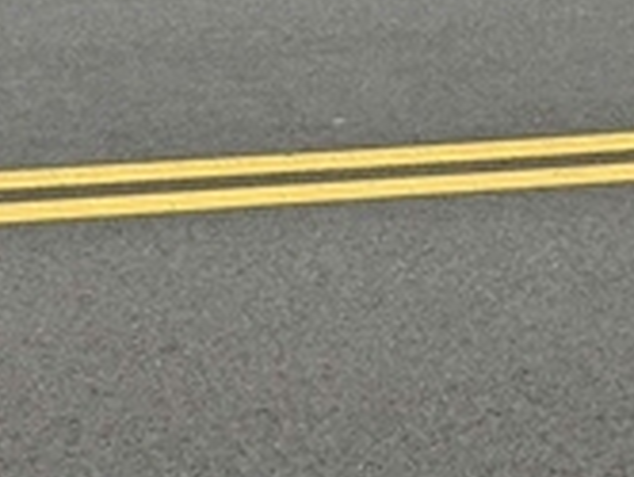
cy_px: -901
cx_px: 584
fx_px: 2935
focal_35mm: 160
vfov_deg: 8.1
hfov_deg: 12.2
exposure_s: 1/5348
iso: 50
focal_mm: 5.96
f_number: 1.6
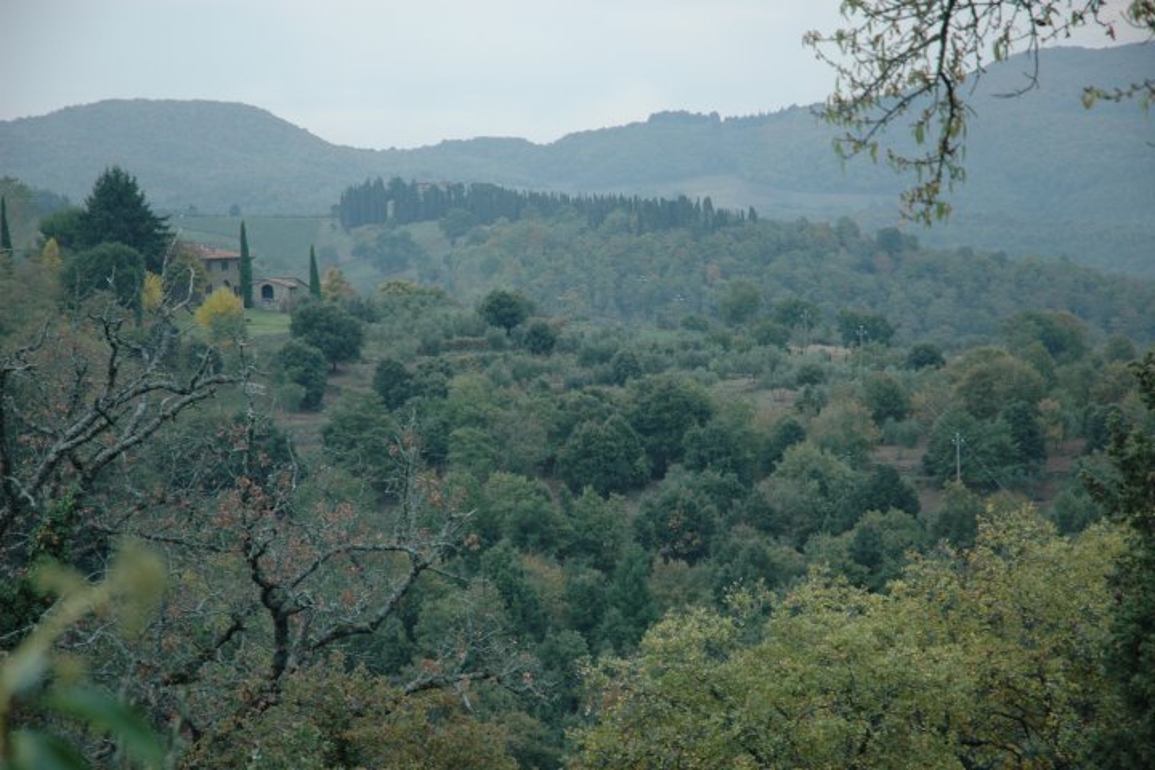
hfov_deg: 19.5
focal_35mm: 105
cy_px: 385
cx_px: 578
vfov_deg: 13.0
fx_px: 3368
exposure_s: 1/40
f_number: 4.5
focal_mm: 70
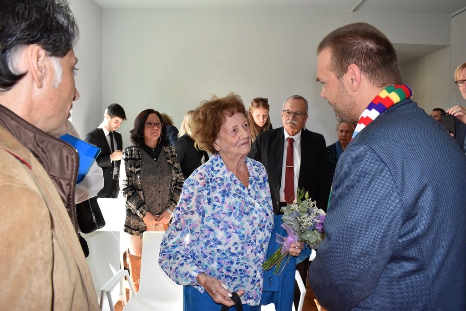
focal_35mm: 27
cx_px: 233
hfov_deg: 67.4
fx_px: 350
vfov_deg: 47.9
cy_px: 156
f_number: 5.6
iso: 500
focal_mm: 18
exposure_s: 1/125
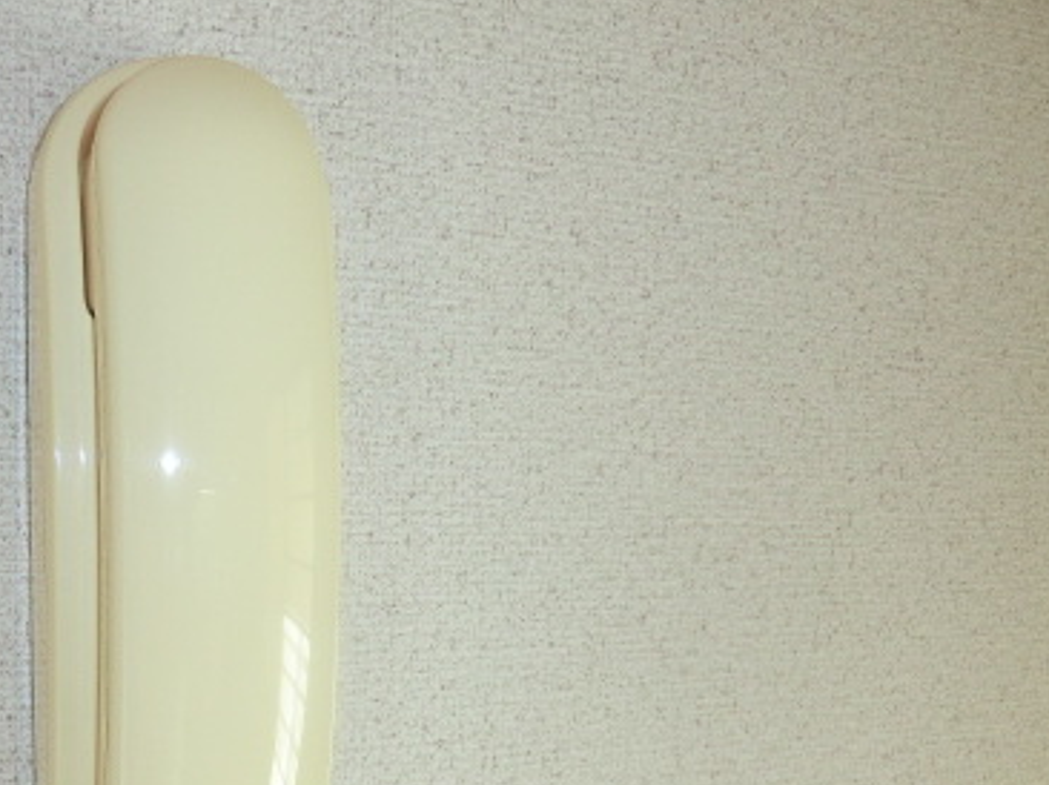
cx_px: 238
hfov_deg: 43.1
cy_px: 619
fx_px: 1272
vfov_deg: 33.4
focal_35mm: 42
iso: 125
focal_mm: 4.3
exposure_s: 1/60
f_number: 3.2
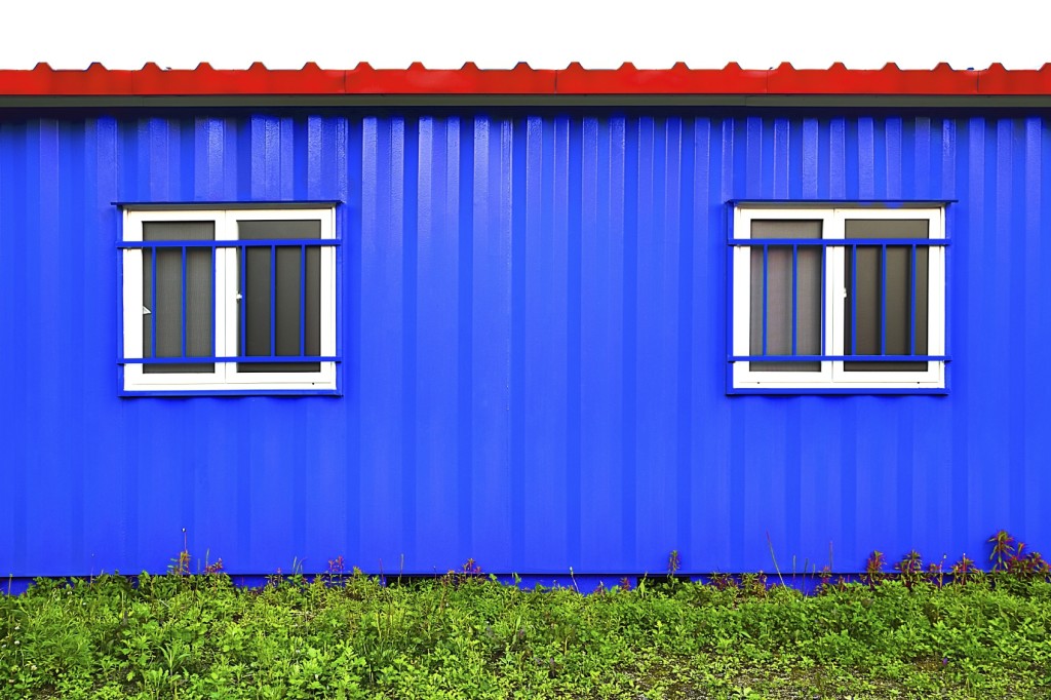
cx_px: 526
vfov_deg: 29.2
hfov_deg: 42.8
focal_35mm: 46
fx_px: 1342
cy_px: 350
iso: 100
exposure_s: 1/60
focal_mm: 46
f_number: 5.6
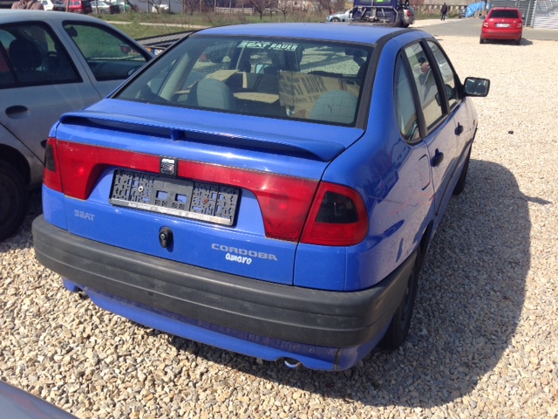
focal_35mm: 33
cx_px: 279
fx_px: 532
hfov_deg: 55.4
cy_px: 210
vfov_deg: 42.9
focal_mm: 4.12
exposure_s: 1/1355
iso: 50
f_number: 2.4
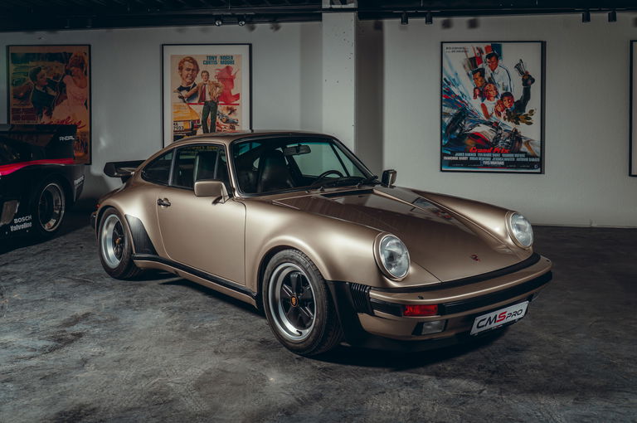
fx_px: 636
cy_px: 212
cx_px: 318
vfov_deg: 36.8
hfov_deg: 53.2
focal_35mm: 36
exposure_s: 1/60
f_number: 7.1
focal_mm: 36
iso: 400
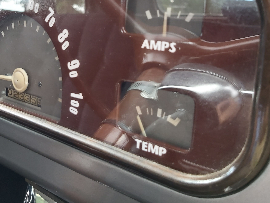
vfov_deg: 34.5
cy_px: 54
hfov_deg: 45.4
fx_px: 320
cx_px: 101
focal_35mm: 41
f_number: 1.7
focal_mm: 3.92
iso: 100
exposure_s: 1/50
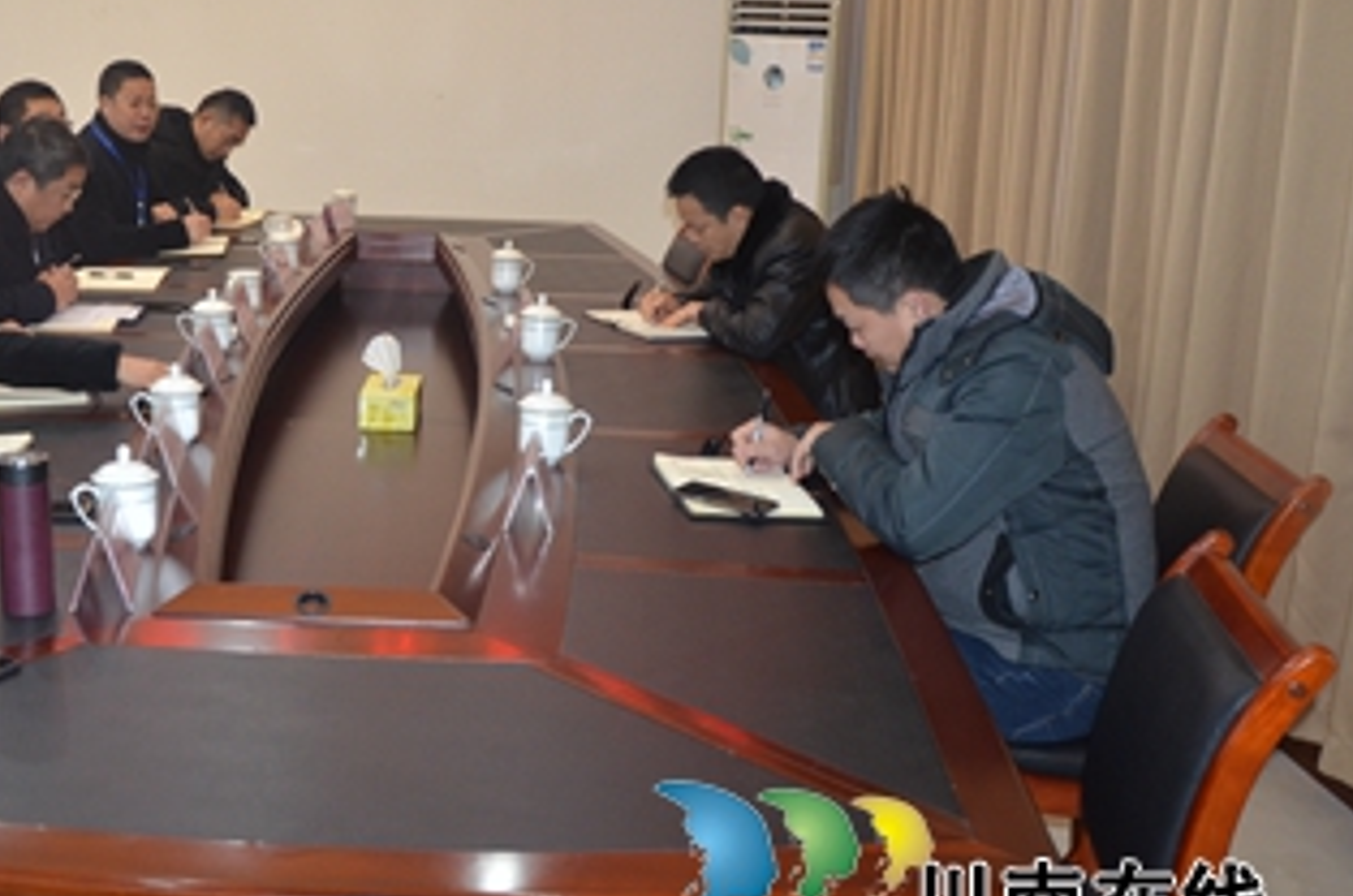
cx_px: 315
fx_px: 1613
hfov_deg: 43.8
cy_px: 334
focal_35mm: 43
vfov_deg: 30.9
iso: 800
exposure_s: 1/60
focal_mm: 18
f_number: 3.5
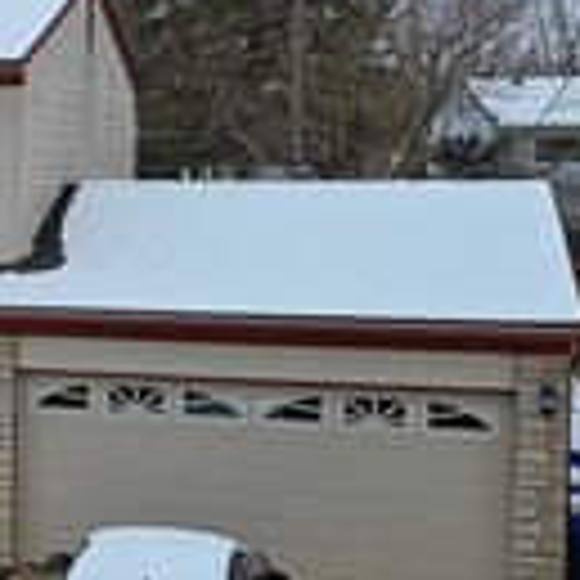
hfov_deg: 19.7
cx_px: -139
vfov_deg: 21.1
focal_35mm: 82
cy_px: 286
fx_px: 1554
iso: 100
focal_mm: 6.7
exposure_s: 1/1000
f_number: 1.7
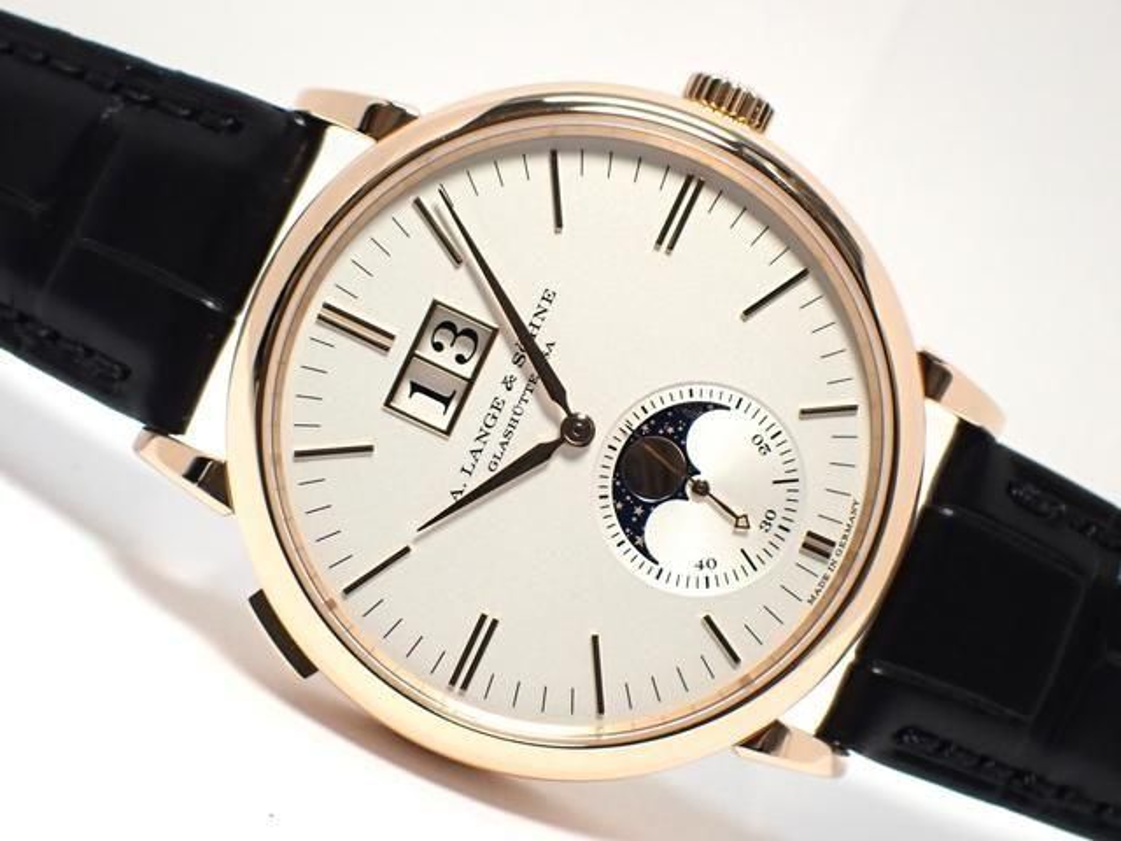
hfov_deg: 22.3
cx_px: 560
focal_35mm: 88
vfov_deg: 16.8
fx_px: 2850
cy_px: 420
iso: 400
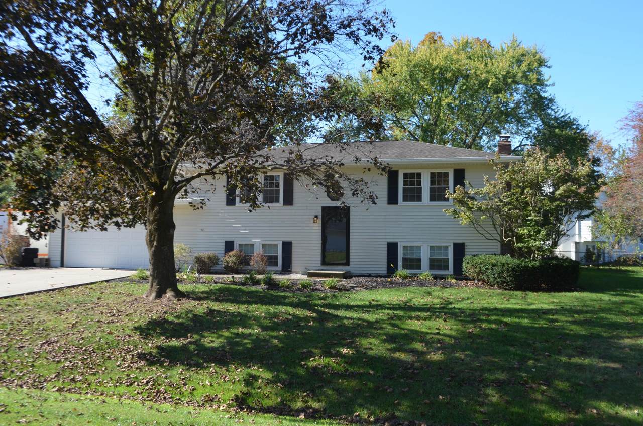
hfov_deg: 57.3
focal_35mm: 33
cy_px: 213
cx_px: 322
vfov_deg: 39.8
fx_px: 588
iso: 200
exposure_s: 1/250
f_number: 8
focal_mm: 22
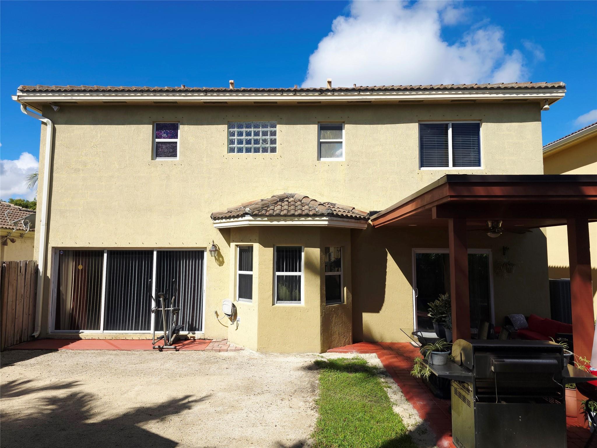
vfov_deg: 58.9
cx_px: 298
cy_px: 224
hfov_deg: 73.9
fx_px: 397
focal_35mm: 23
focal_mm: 6.3
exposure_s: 1/588
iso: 12
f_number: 1.7
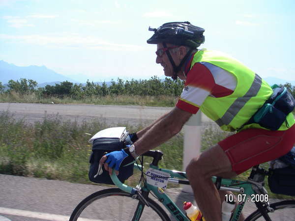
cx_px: 148
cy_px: 110
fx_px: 324
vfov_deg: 37.7
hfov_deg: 49.0
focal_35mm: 38
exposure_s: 1/190
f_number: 6.6
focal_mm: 6
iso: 50
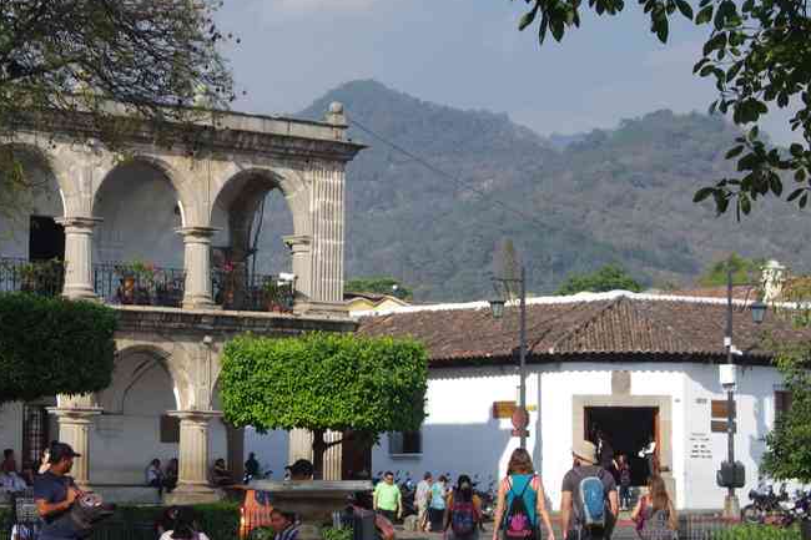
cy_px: 287
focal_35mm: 127
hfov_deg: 16.1
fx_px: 2855
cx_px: 198
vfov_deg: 10.8
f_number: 11
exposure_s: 1/100
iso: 200
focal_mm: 55
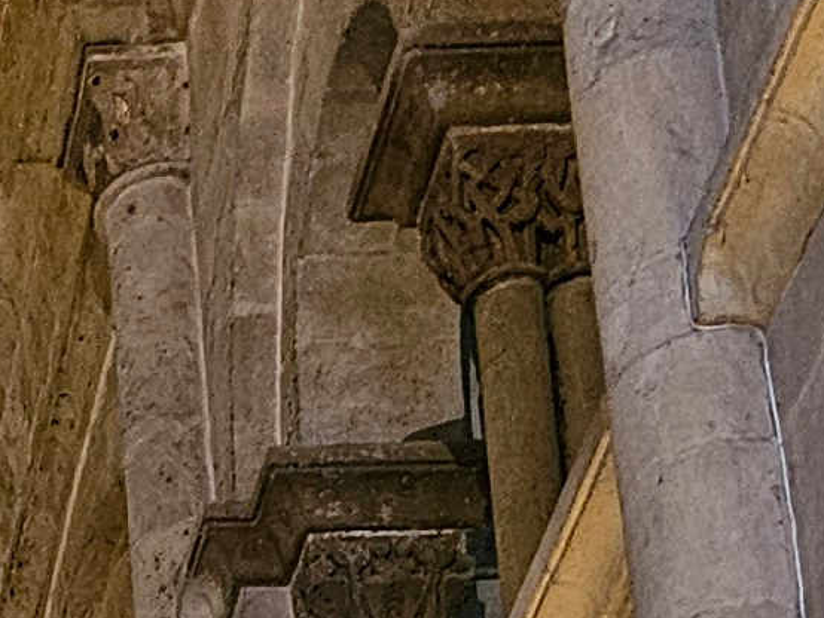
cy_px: 1971
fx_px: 3953
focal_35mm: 166
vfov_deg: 7.6
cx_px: -643
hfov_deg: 11.1
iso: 640
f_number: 1.7
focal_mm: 6.3
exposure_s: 1/40
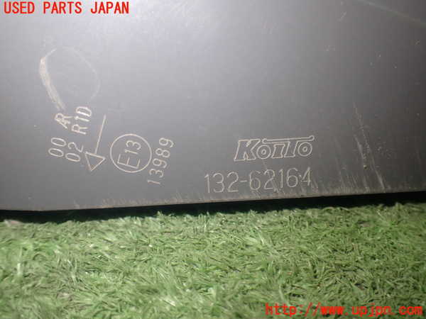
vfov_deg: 44.2
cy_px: 160
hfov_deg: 56.8
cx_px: 213
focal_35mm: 32
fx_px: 394
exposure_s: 1/30
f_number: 2.4
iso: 200
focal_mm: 5.79
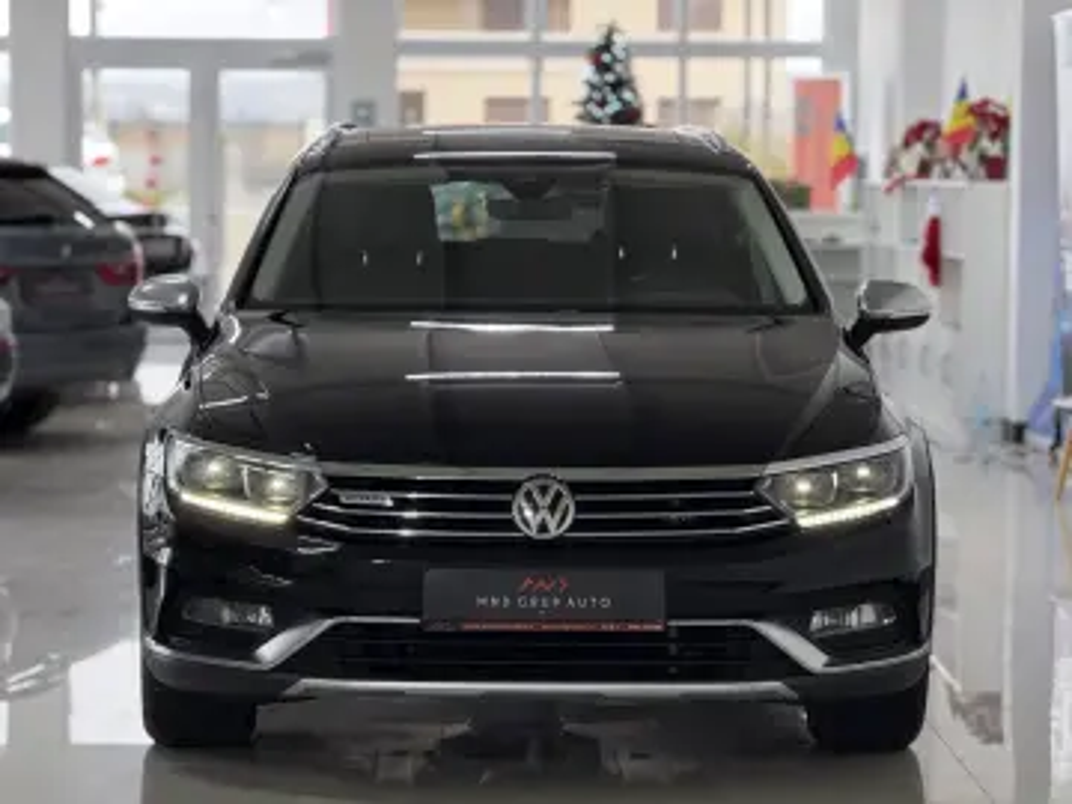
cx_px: 536
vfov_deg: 12.3
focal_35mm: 120
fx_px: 3716
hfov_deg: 16.4
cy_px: 402
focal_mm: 15.66
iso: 400
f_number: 2.8
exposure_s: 1/100
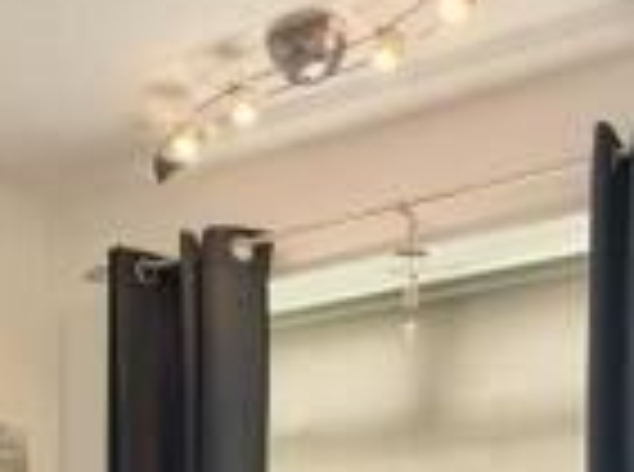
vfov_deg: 20.8
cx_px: 326
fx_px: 1060
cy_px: 735
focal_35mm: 58
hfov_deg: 33.3
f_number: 2.2
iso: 125
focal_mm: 2.22
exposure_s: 1/100
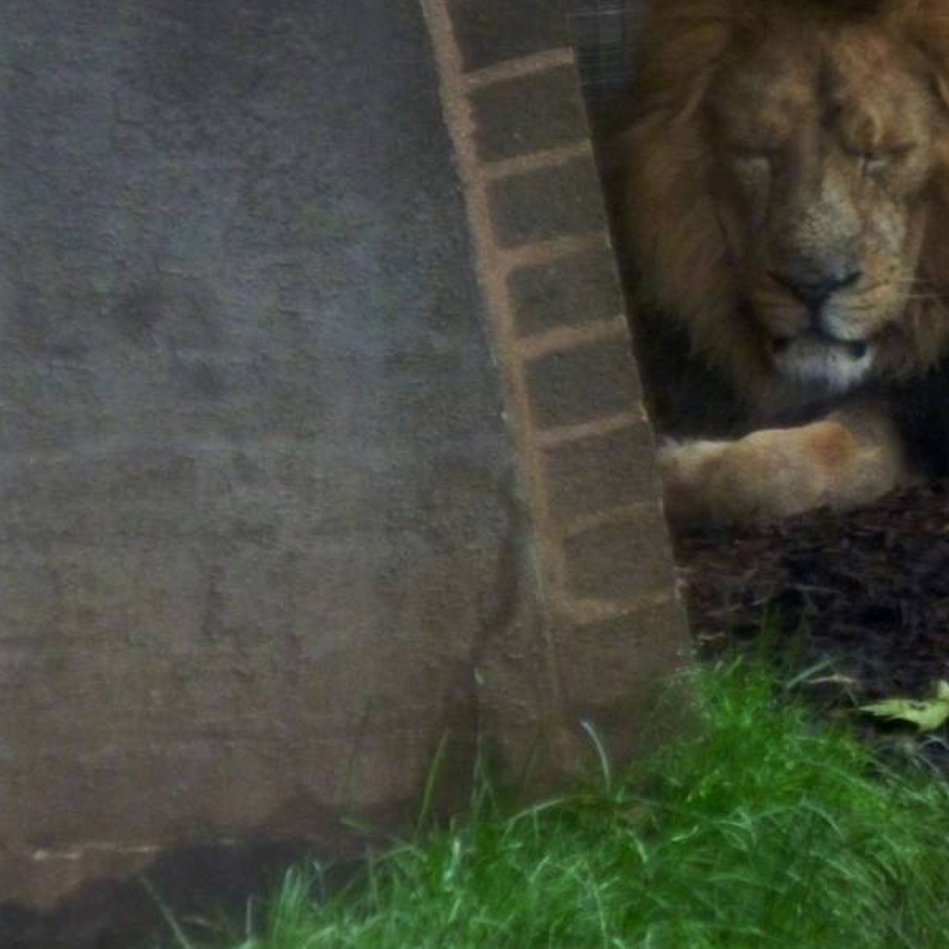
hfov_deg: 3.0
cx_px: 827
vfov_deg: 3.0
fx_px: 18269
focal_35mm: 589
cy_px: 115
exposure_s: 1/50
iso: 800
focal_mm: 45
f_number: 5.9
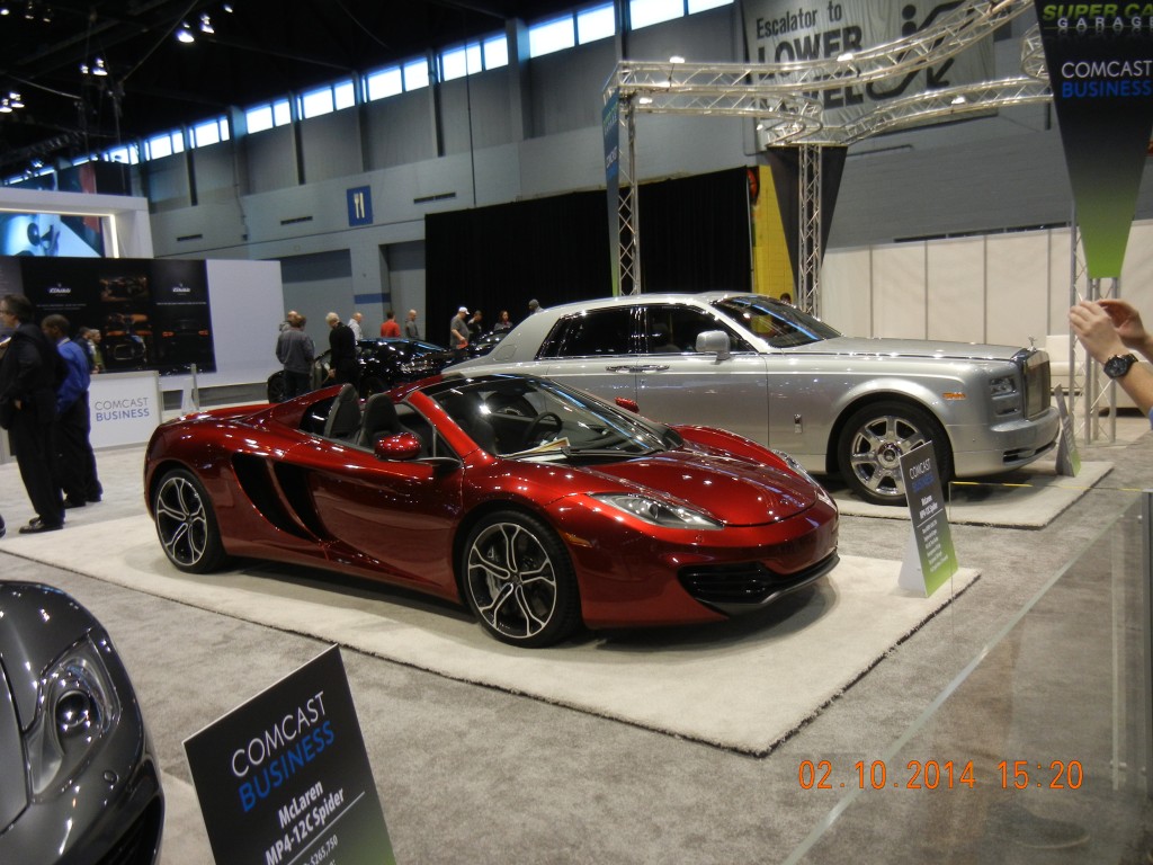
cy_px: 432
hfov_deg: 60.0
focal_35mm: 30
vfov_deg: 46.8
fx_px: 999
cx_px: 576
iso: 270
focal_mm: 5.4
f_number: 3.5
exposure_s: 1/53
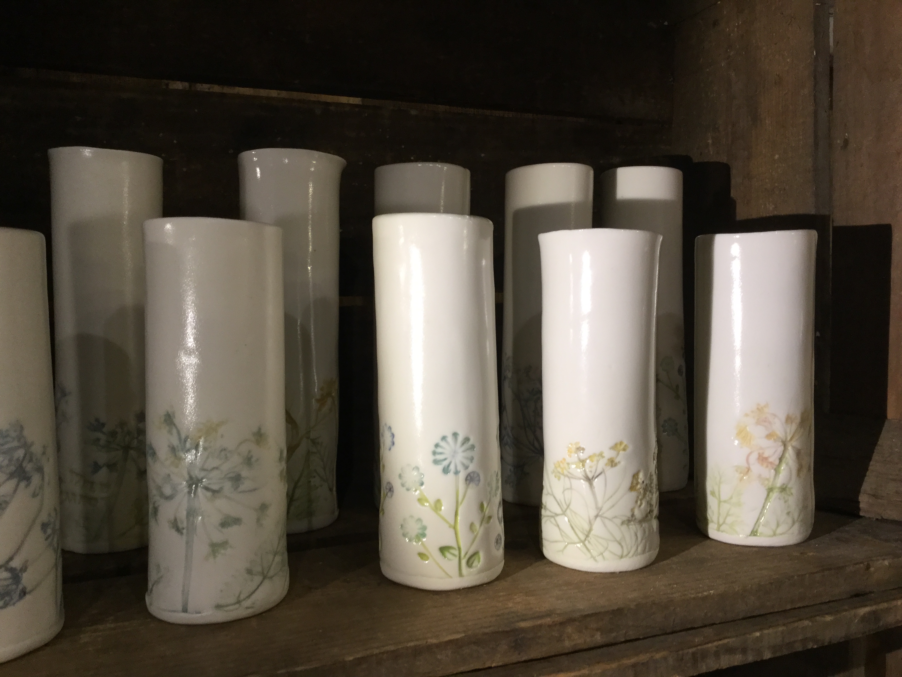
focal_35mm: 31
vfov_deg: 45.4
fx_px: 808
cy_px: 338
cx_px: 451
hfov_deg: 58.4
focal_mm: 3.3
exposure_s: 1/33
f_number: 2.4
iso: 80
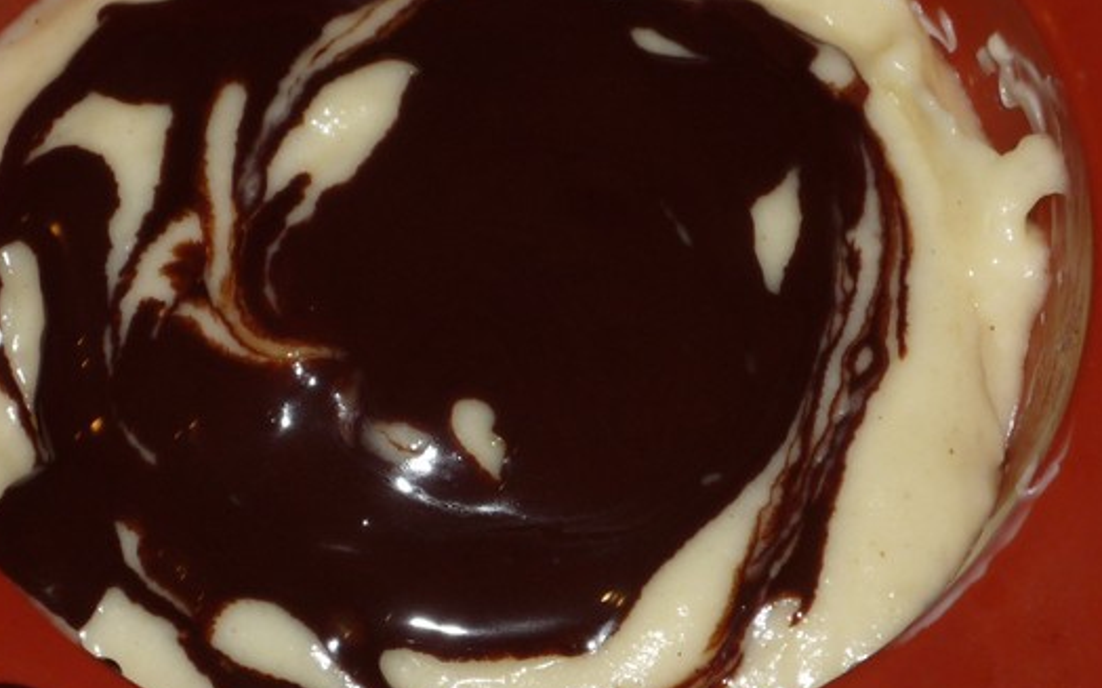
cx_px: 509
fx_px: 4713
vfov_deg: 8.3
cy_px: 204
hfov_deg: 13.3
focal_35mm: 157
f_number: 5.4
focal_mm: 12.2
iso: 100
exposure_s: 1/40
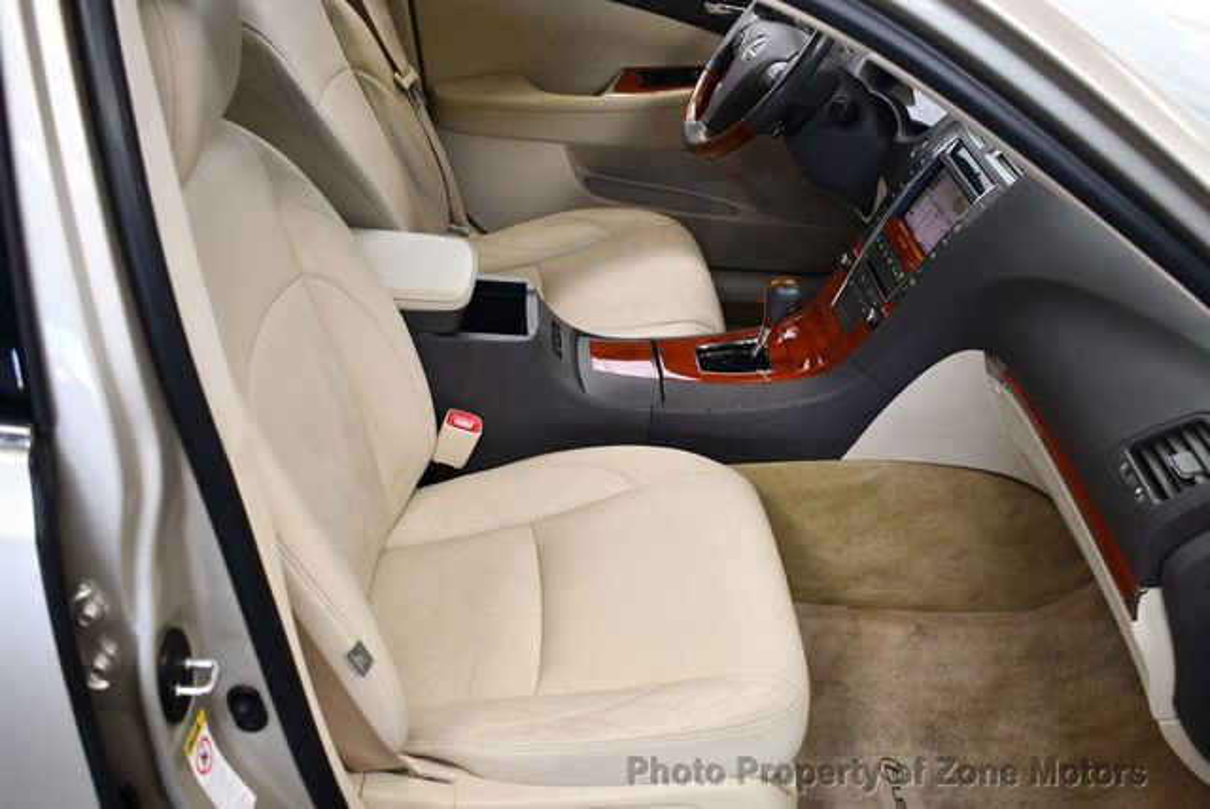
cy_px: 404
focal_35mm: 36
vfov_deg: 36.9
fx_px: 1211
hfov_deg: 53.1
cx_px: 605
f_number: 3.5
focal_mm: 18
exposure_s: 1/125
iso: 1250
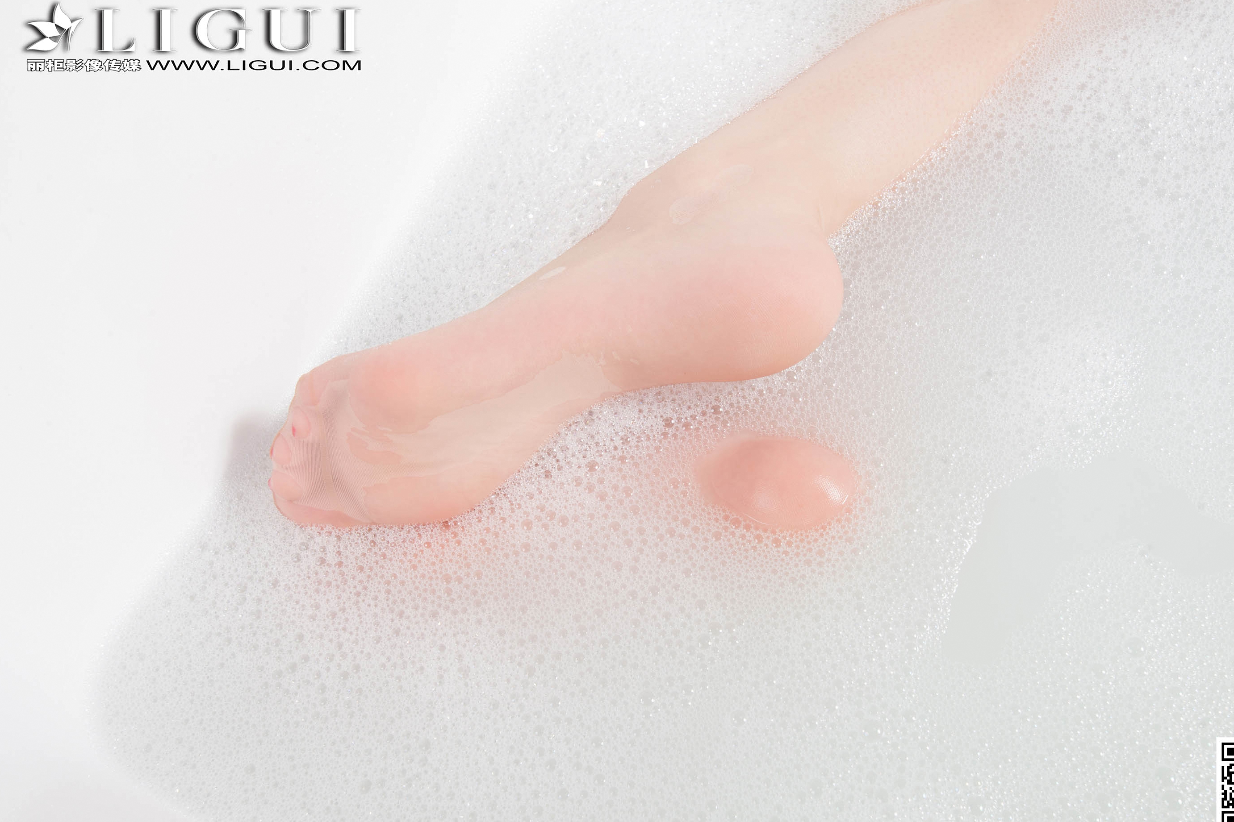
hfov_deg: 50.6
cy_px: 407
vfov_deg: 35.1
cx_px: 664
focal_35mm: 38
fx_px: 1302
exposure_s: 1/125
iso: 100
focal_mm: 35
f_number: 13
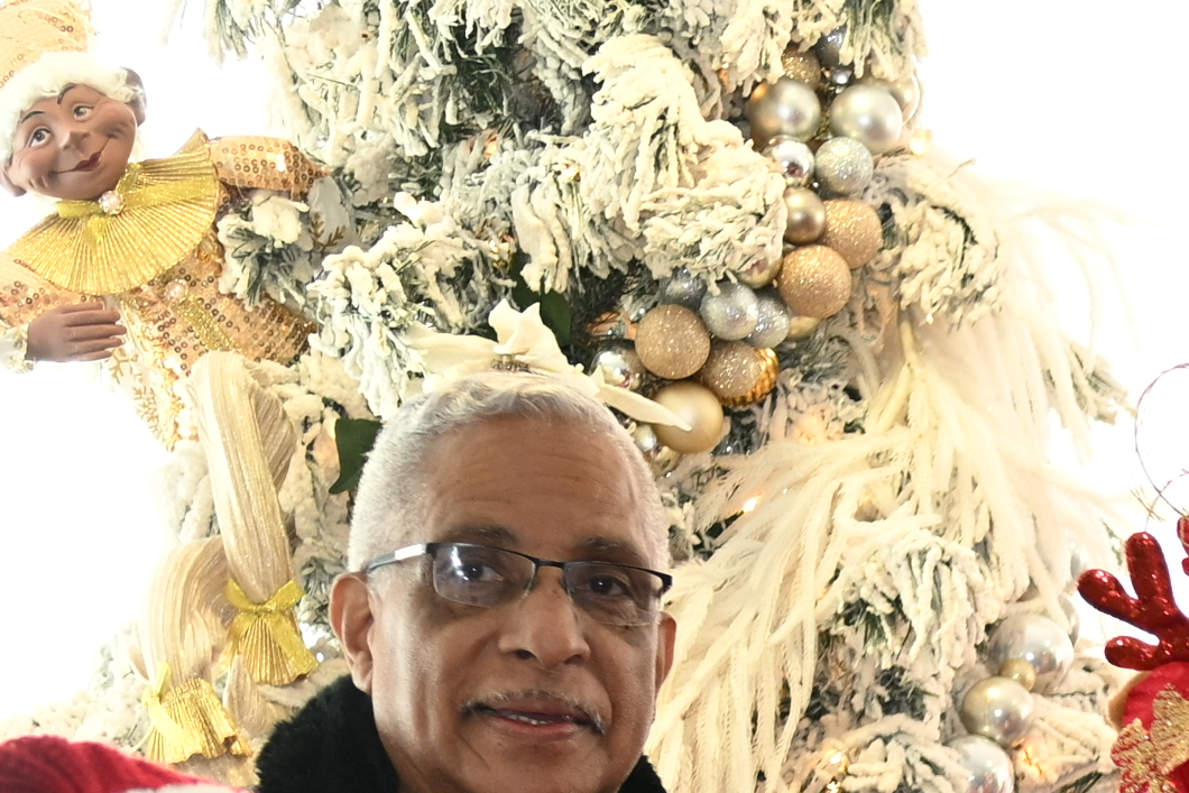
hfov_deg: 6.6
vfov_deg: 4.5
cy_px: 2281
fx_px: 9645
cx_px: 3154
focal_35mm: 292
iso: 400
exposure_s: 1/125
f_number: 2.8
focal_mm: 50
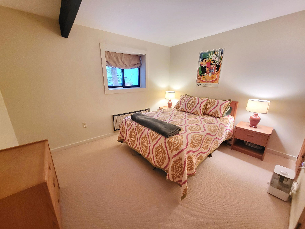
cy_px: 114
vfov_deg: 89.9
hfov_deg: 106.2
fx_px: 115
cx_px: 152
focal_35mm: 13
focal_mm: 1.74
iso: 500
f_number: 2.2
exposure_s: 1/30
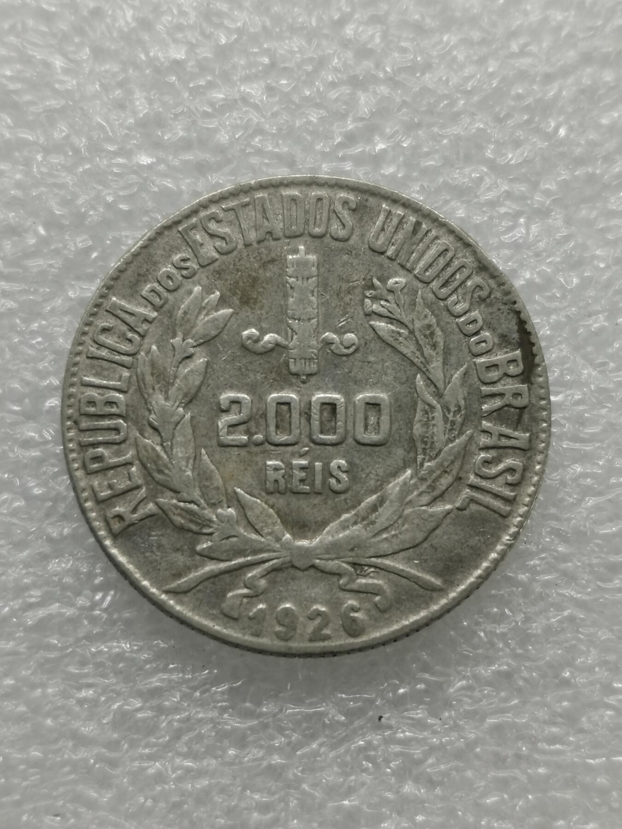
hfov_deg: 20.7
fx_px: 1701
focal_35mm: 71
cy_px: 414
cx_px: 311
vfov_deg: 27.4
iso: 50
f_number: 1.6
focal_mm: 5.56
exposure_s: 1/113
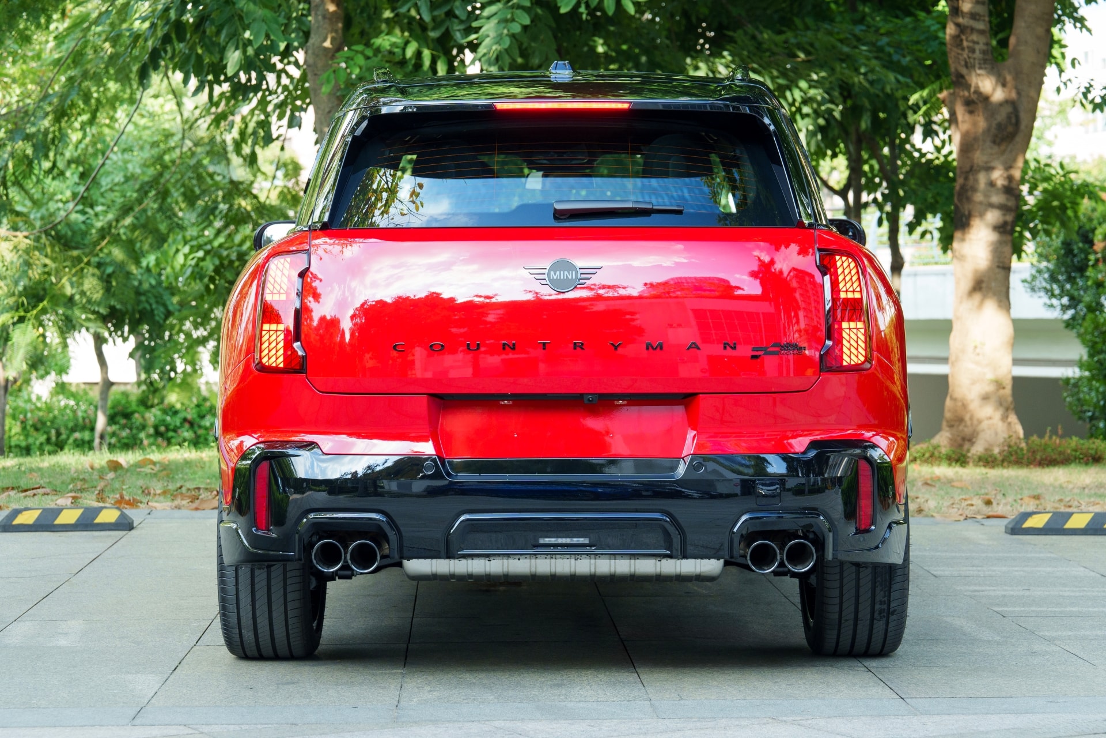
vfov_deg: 19.5
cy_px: 369
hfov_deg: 28.8
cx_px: 553
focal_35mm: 70
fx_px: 2150
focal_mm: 70
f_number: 5.6
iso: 640
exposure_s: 1/100
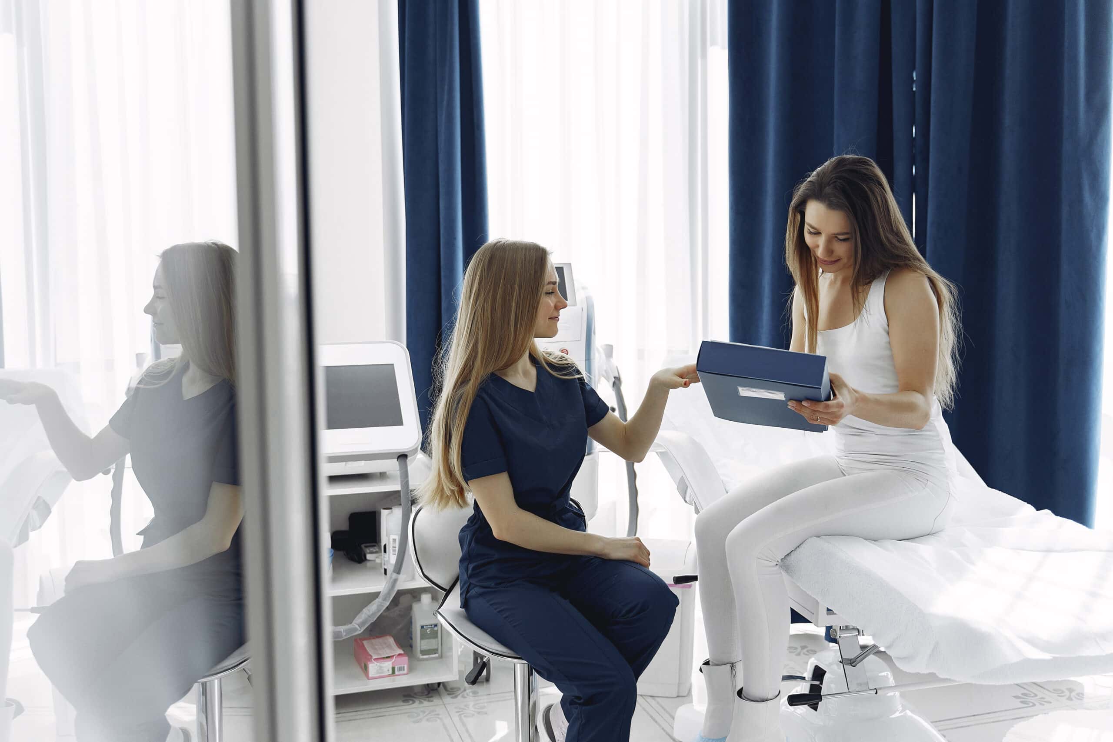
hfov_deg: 54.4
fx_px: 1082
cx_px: 556
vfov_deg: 37.9
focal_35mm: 35
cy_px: 371
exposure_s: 1/800
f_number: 2.8
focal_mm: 35
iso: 640
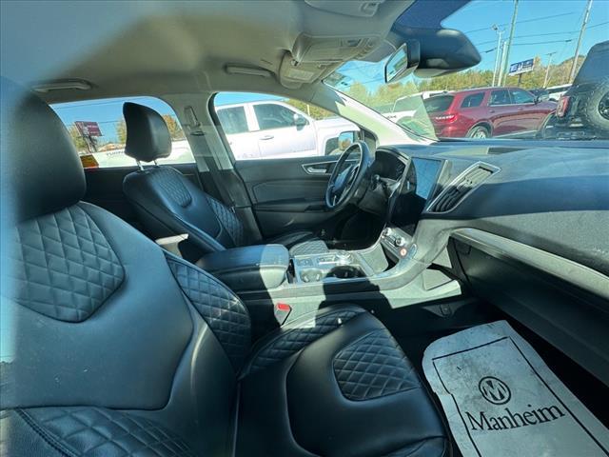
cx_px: 304
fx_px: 246
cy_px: 228
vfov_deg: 85.7
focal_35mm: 14
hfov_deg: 102.1
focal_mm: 2.22
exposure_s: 1/99
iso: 50
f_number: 2.2
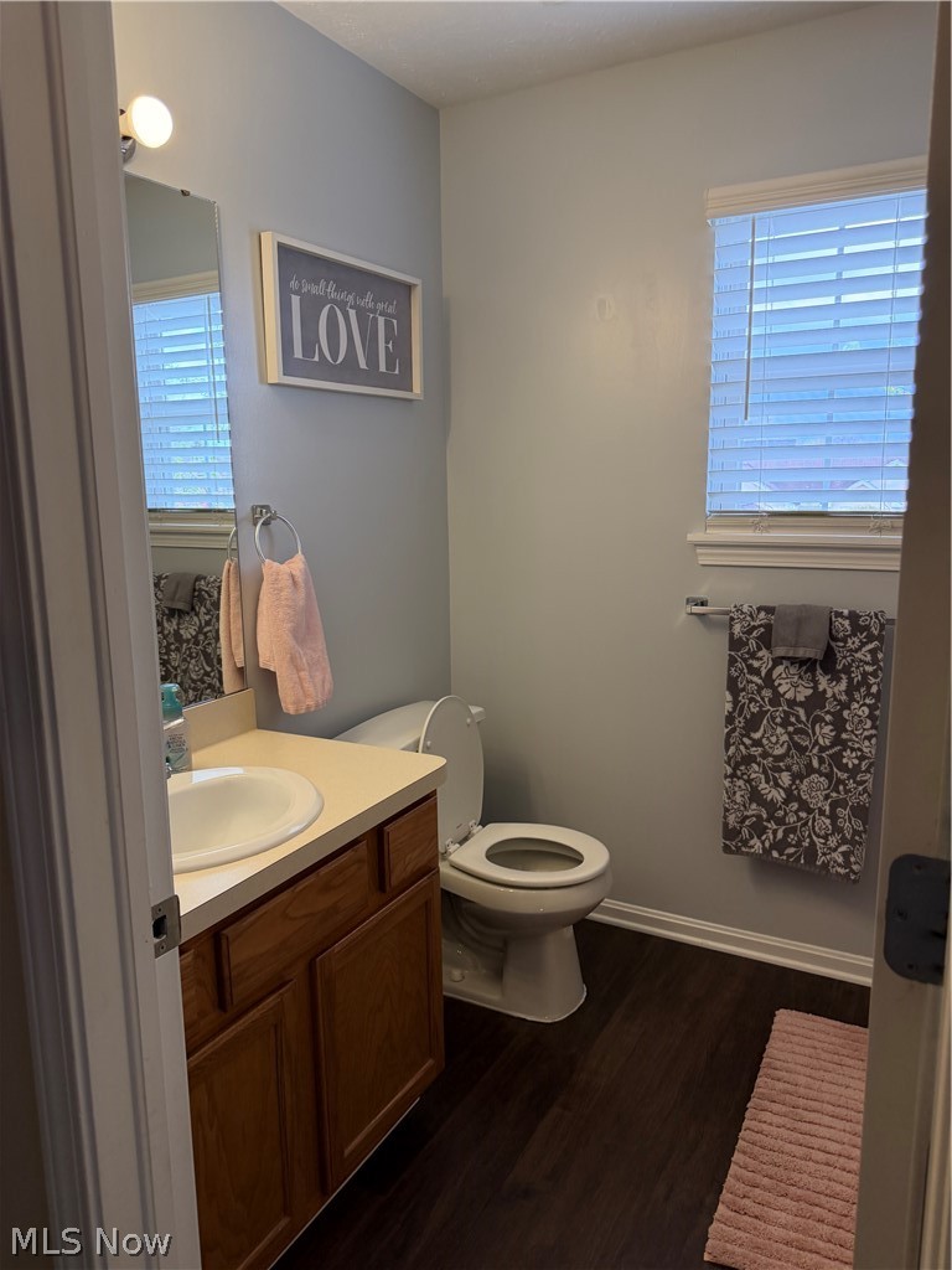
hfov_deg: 56.8
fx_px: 880
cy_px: 635
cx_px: 476
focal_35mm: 24
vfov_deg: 71.6
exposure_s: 1/121
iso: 200
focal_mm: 6.76
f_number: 1.78
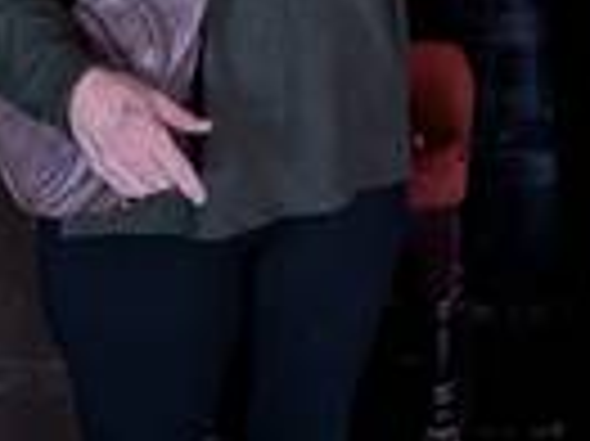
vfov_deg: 14.6
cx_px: 608
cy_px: -358
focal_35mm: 88
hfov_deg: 21.4
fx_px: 1499
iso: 615
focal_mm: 6.81
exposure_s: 1/28
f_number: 1.85
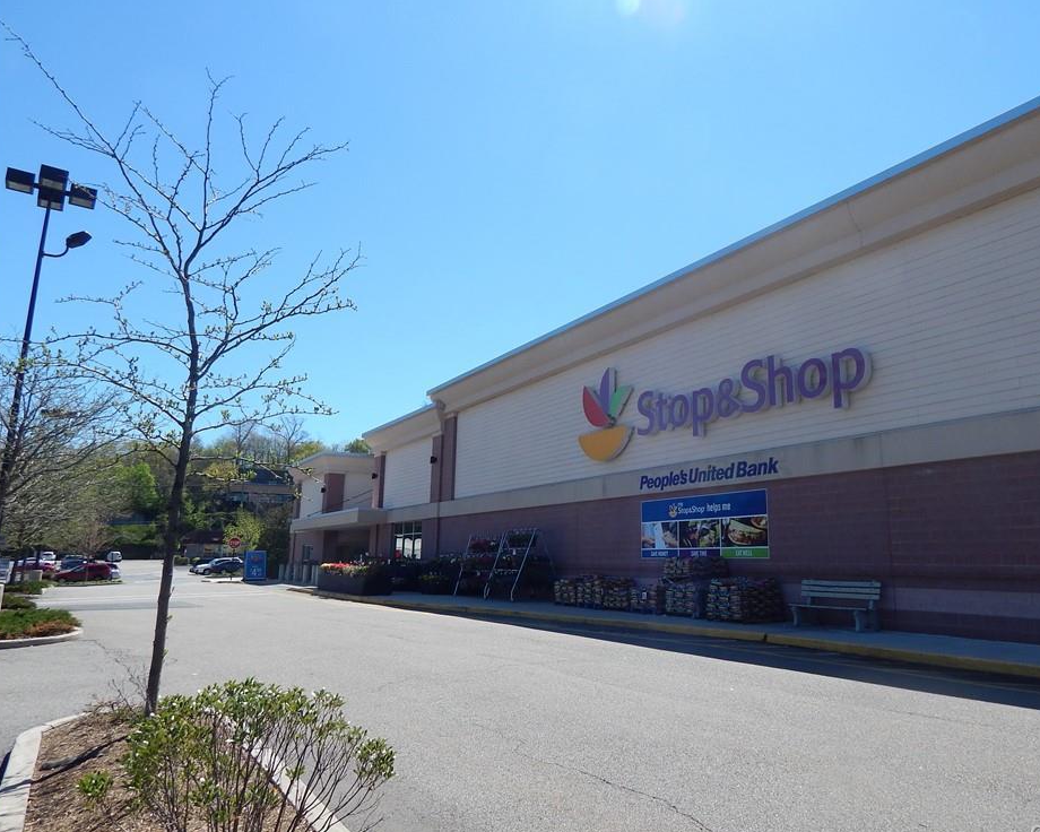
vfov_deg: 56.8
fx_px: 769
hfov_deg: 68.0
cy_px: 413
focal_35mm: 25
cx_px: 566
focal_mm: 4
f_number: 6
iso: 125
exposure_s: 1/400
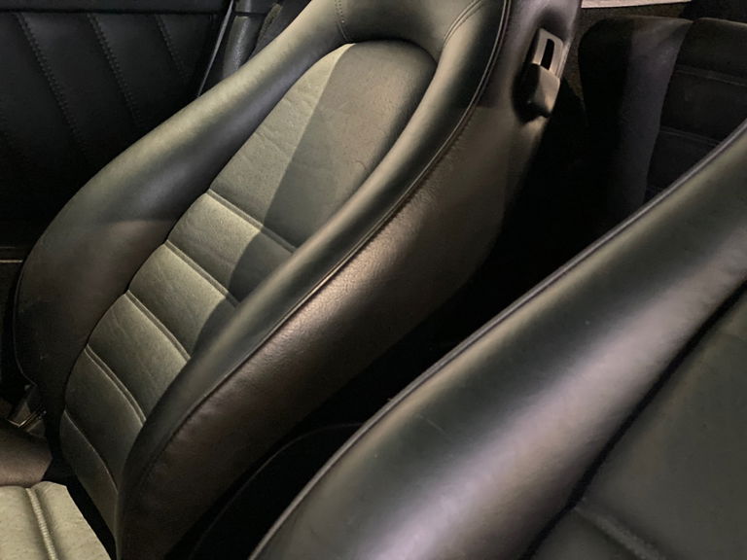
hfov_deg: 36.8
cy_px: 280
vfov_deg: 28.0
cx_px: 374
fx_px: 1122
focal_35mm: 52
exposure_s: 1/15
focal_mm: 6
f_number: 2
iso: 1000
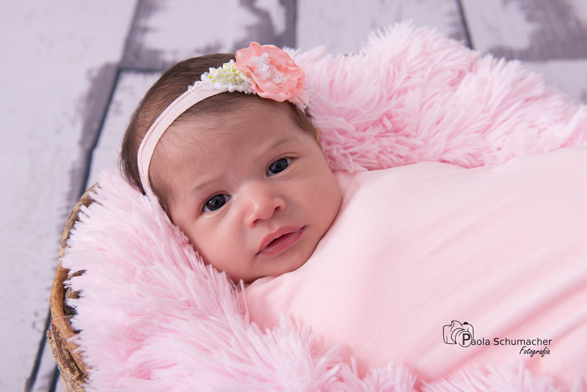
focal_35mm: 52
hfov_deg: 38.2
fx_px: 848
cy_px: 196
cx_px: 294
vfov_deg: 26.0
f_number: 7.1
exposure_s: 1/160
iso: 200
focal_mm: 52
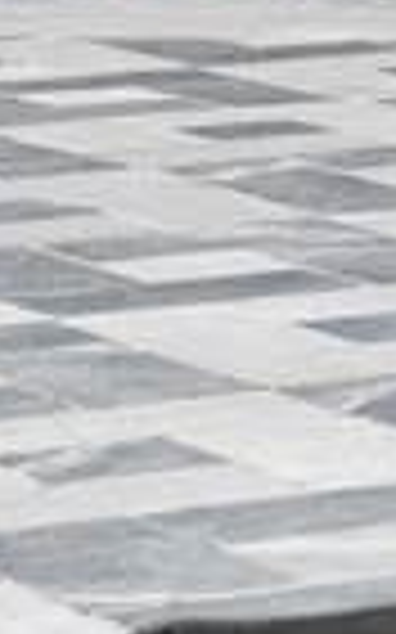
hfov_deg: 4.1
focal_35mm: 313
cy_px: -375
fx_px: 5410
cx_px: 1170
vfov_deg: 6.6
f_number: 7.1
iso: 200
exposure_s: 1/250
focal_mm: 36
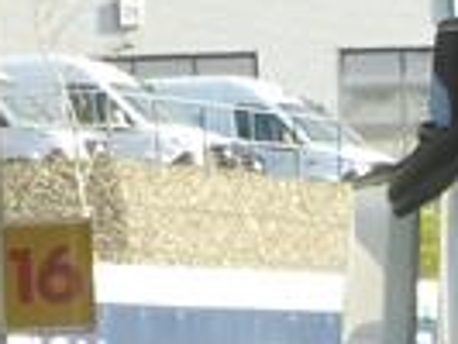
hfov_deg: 2.1
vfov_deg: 1.6
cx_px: 1081
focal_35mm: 927
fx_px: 12276
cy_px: 499
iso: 160
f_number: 5.4
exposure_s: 1/125
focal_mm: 27.6
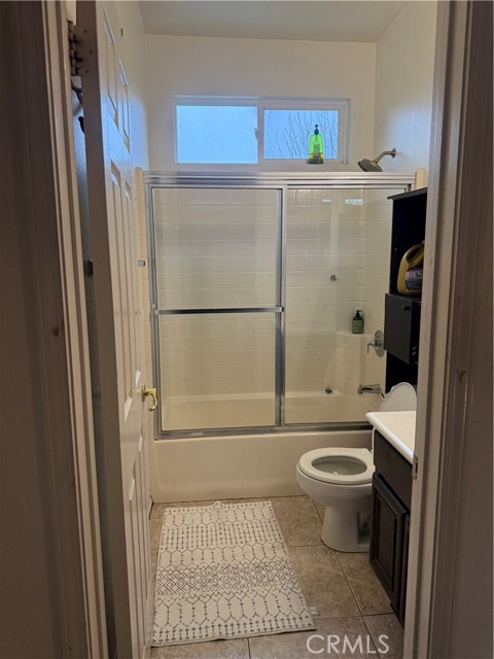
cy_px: 330
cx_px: 247
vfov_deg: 71.6
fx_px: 457
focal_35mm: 24
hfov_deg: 56.8
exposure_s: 1/60
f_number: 1.78
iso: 250
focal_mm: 6.76
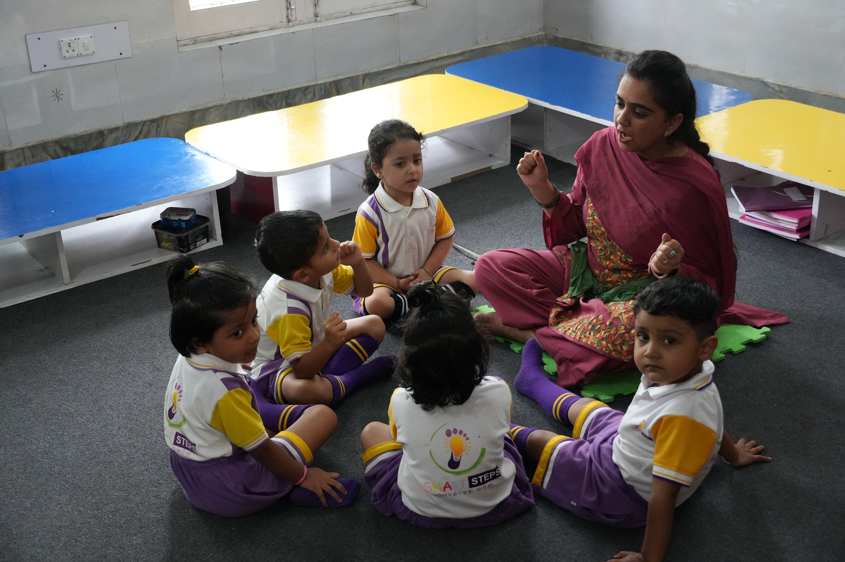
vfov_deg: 28.0
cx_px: 422
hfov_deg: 41.1
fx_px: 1126
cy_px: 281
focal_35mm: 48
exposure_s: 1/100
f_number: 4.5
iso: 5000
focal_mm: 32
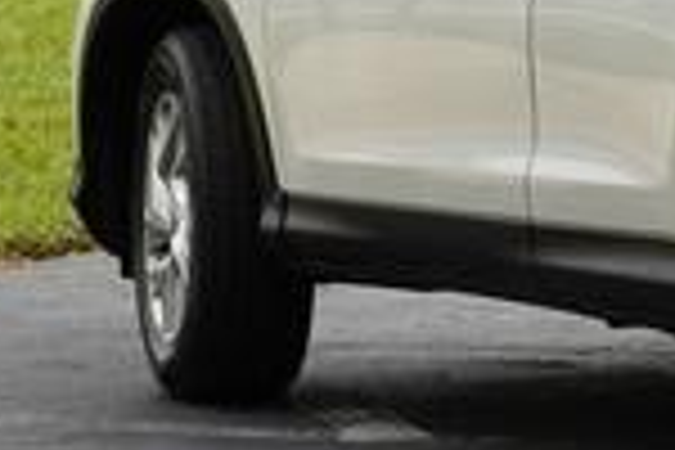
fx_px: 7387
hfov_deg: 5.2
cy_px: -68
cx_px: 990
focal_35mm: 394
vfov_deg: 3.5
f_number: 5.6
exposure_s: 1/800
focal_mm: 78
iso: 320
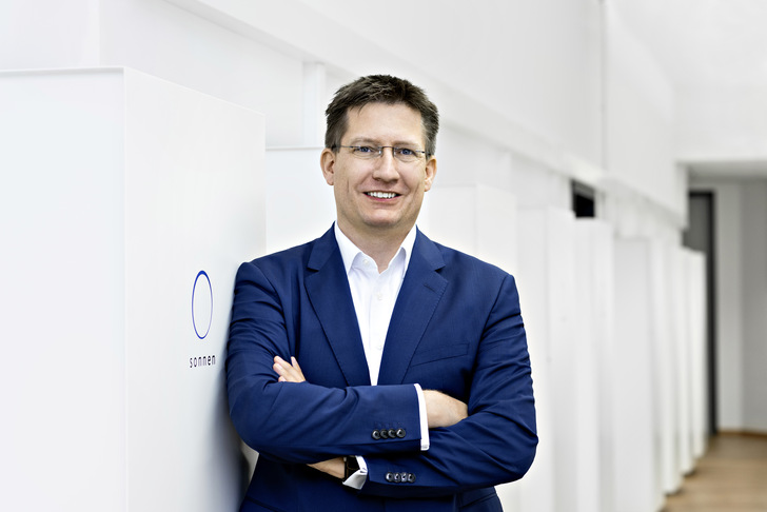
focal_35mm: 85
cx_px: 384
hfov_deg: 23.9
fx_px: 1812
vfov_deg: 16.1
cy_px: 256
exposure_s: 1/100
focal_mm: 85
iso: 320
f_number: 4.5
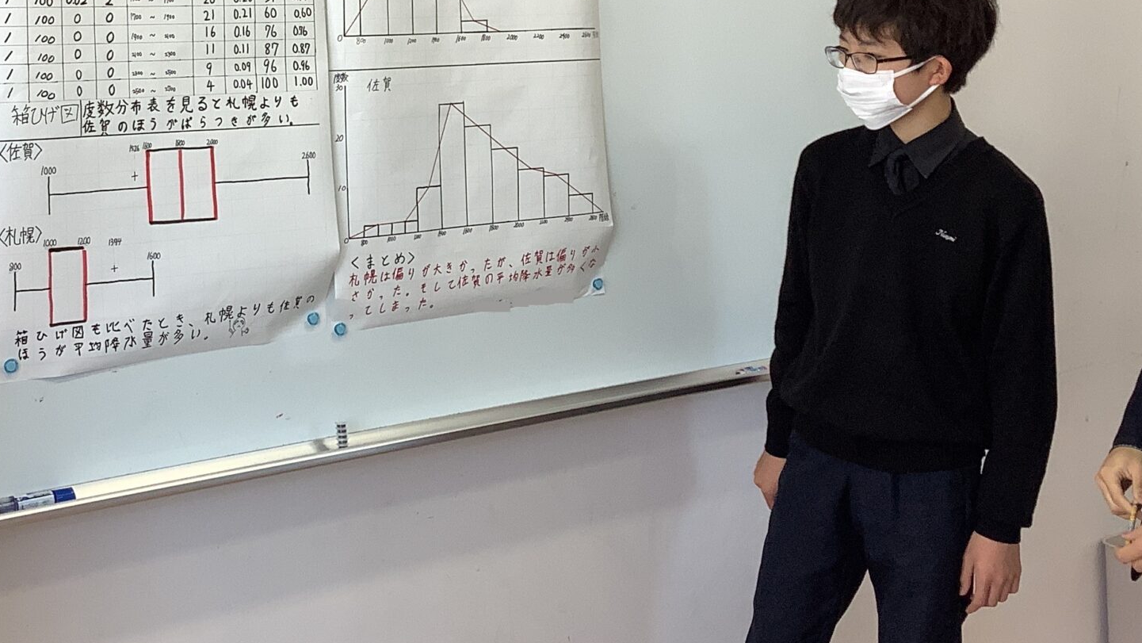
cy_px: 128
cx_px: 400
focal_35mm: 60
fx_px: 1817
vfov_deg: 19.8
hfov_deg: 34.6
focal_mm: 3.3
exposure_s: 1/100
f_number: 2.4
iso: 32
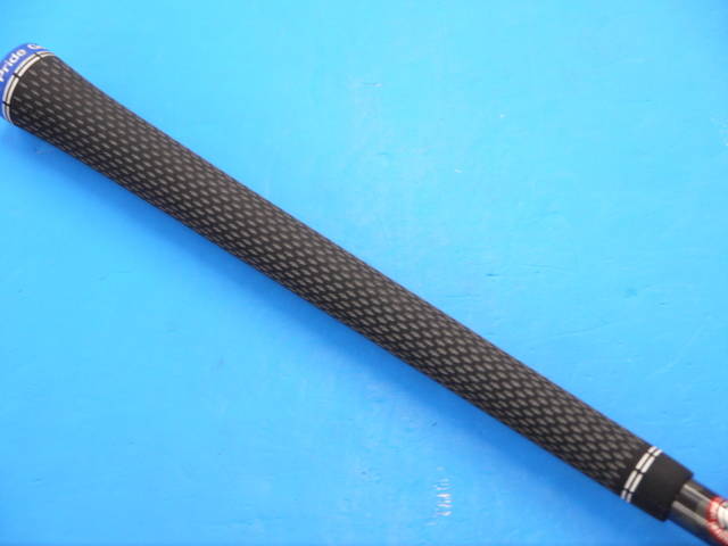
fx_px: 1767
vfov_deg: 17.6
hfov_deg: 23.3
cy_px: 273
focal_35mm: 84
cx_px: 364
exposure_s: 1/80
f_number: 5.6
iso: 800
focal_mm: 42
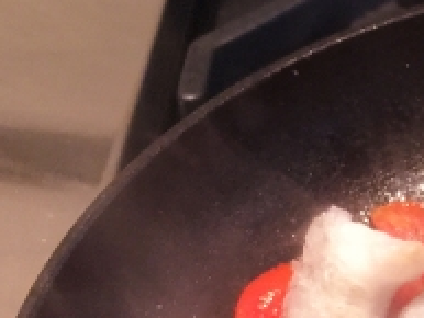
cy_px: 491
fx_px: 1177
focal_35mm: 96
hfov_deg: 17.9
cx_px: 663
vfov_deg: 14.3
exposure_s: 1/15
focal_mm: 4.15
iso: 50
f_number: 2.2
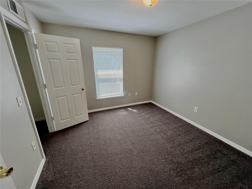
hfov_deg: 106.2
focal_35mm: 13
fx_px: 95
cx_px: 126
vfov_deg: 89.9
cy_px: 94
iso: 100
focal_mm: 1.57
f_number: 1.8
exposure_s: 1/120
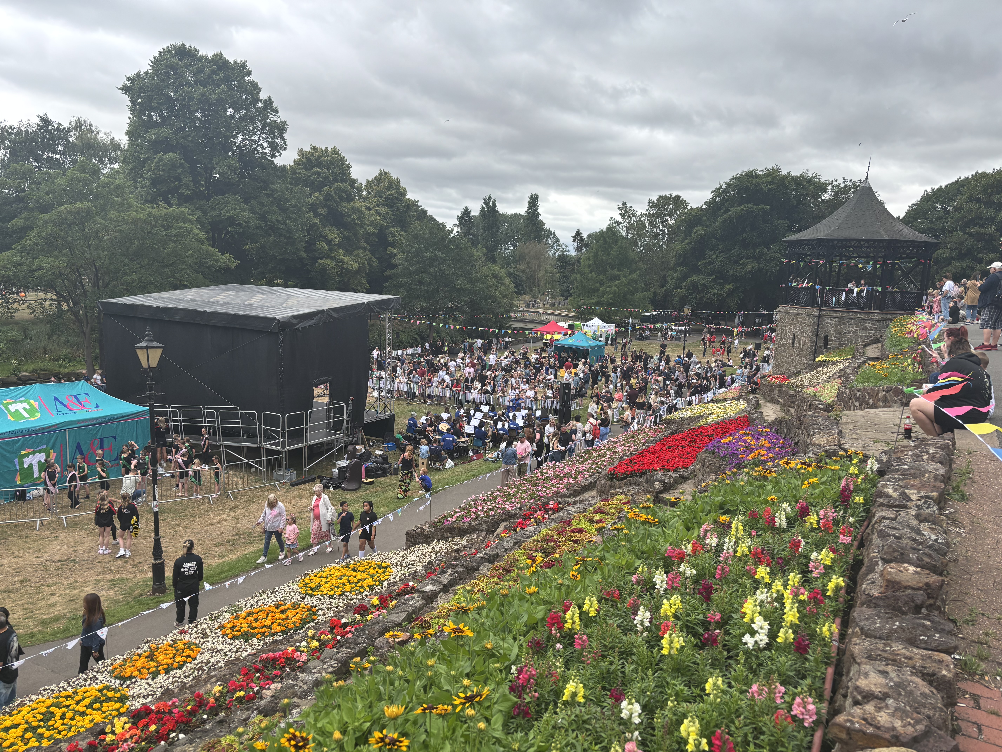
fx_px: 753
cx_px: 501
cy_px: 376
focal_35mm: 26
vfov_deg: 53.1
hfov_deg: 67.3
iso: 50
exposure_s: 1/1458
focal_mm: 5.96
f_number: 1.6
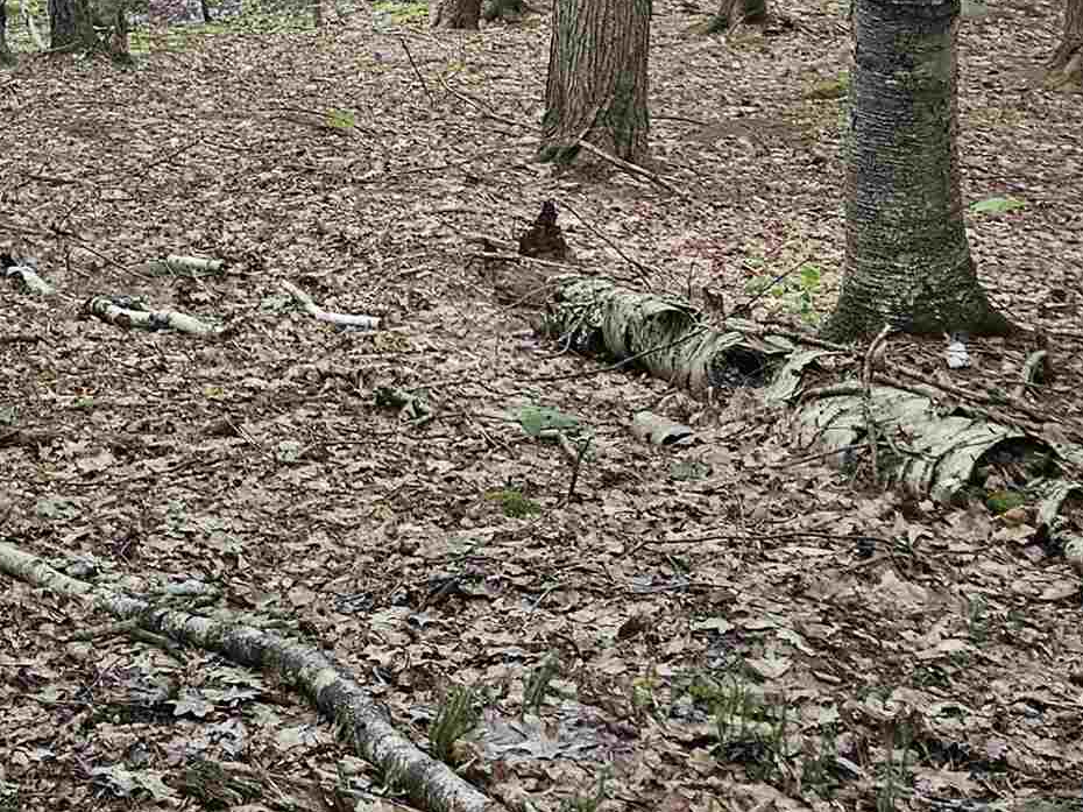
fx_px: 2377
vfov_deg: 17.9
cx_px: -37
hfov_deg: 24.3
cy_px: -283
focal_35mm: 76
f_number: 1.8
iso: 320
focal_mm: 5.4
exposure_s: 1/120
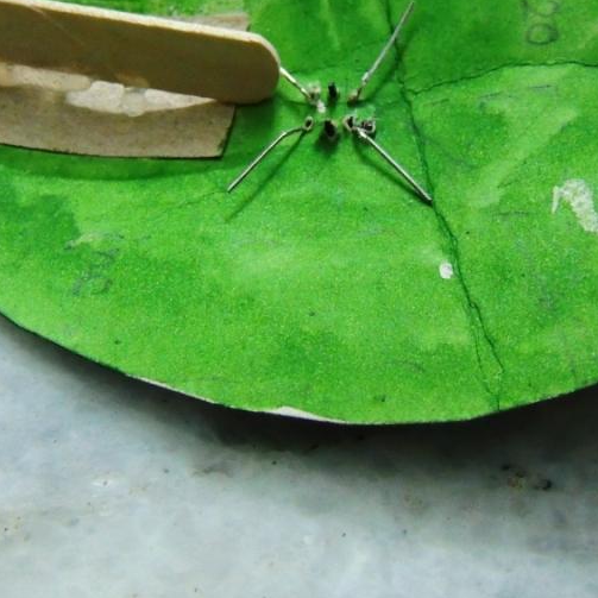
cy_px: 183
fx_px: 1055
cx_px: 281
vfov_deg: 31.3
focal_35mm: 54
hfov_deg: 31.6
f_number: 3.1
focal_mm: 5.3
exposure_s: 1/6
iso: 800
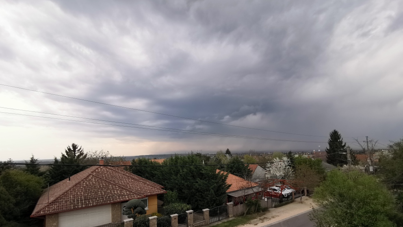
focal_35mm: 18
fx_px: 192
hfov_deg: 92.7
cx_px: 203
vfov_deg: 60.3
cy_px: 141
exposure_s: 1/147
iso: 50
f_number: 2.2
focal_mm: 2.35
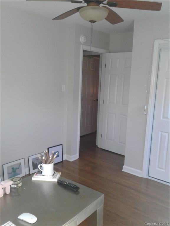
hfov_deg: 42.9
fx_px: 216
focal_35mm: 33
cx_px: 85
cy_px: 113
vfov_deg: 55.4
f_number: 2.2
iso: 100
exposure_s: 1/14
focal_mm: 3.3
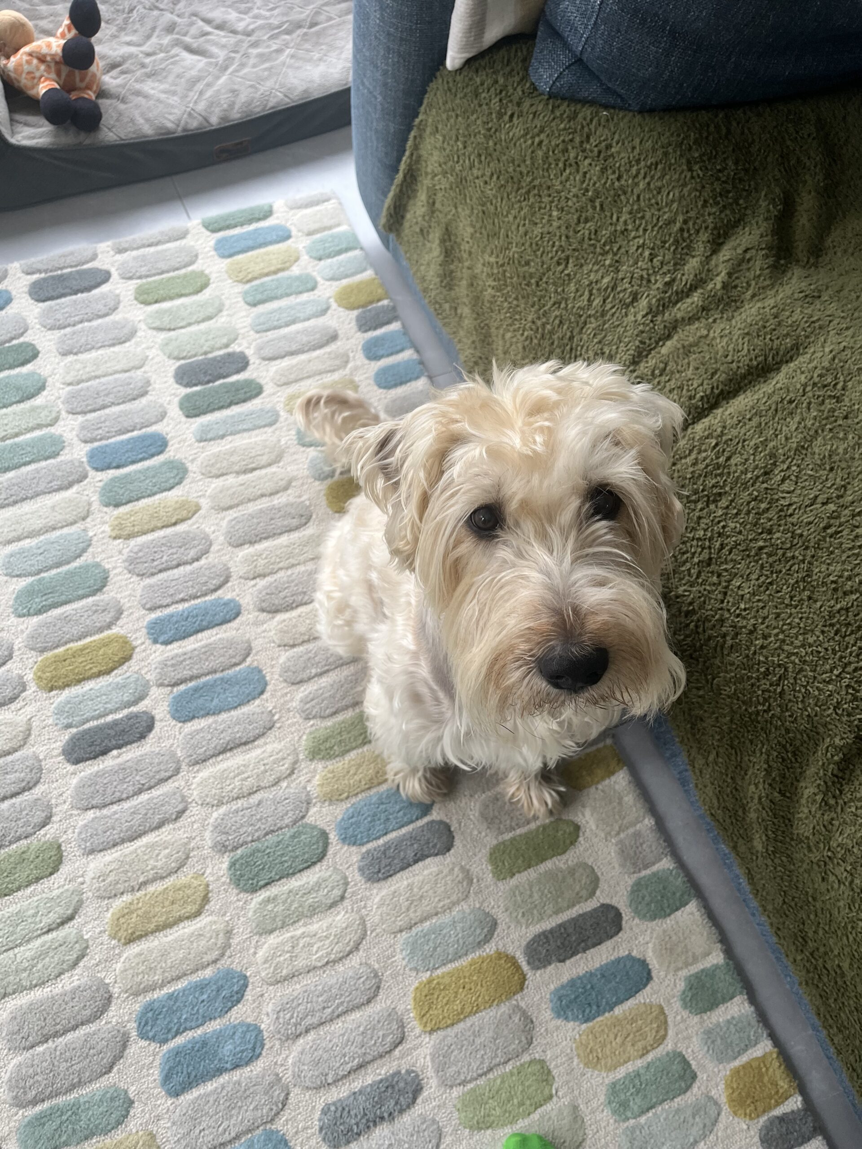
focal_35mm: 26
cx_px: 431
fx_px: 863
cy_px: 574
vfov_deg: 67.3
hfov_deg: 53.1
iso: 80
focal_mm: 5.1
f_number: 1.6
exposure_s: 1/121
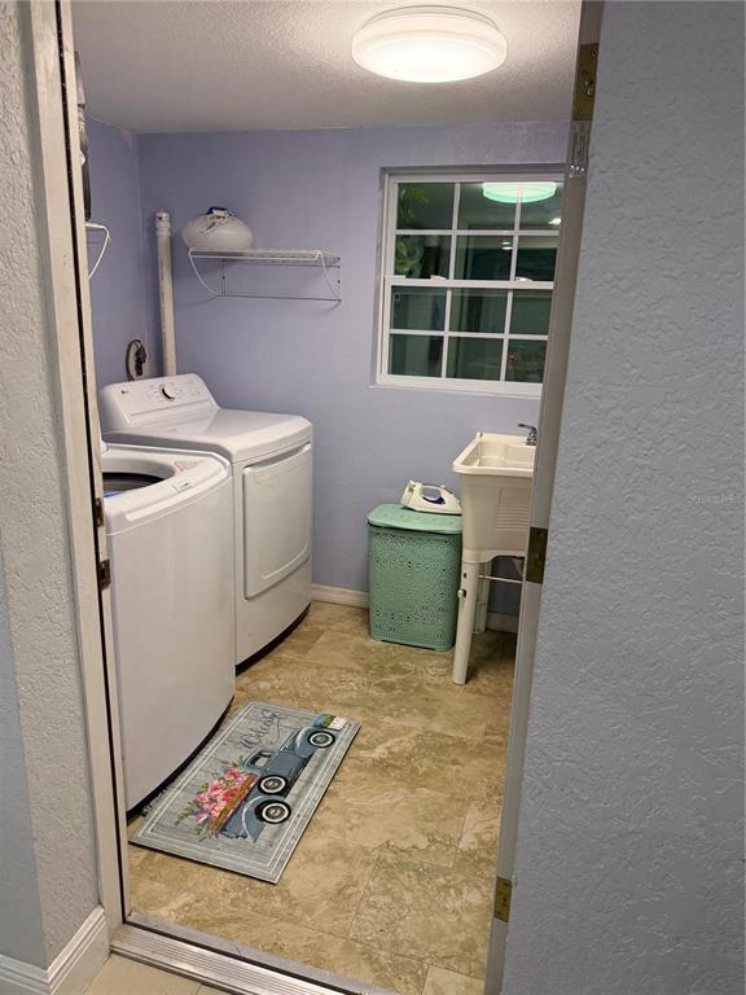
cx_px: 373
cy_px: 498
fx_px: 690
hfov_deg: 56.8
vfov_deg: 71.6
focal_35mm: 24
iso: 250
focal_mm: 6.76
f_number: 1.78
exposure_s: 1/120
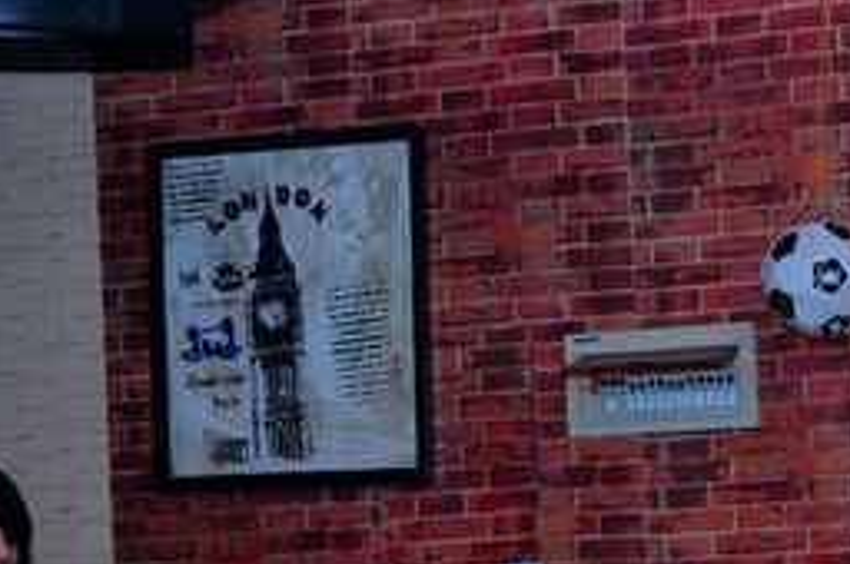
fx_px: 3107
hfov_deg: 15.3
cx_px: 873
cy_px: 564
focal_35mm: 132
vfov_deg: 10.3
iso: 400
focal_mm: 25
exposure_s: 1/25
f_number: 5
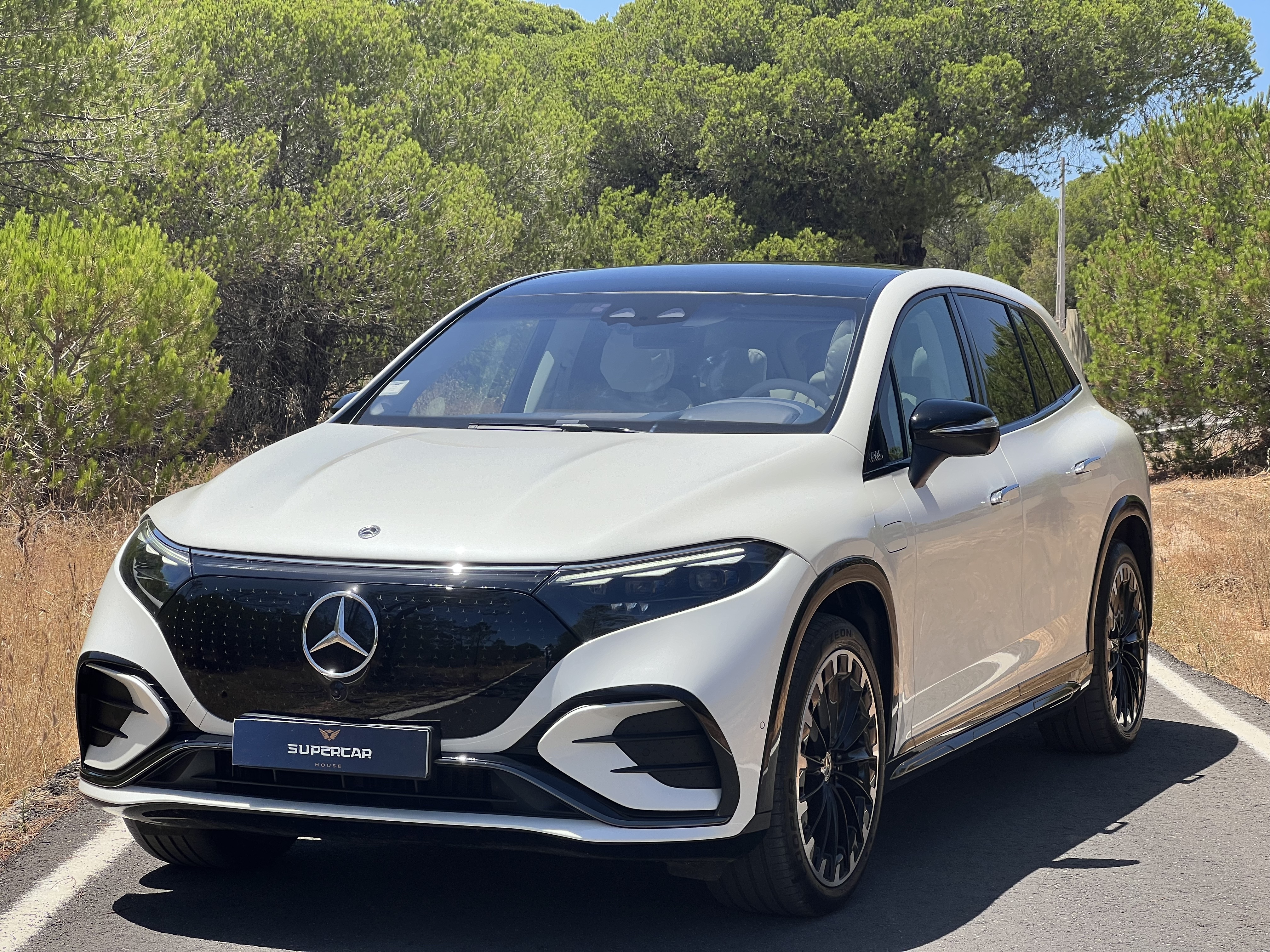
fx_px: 2825
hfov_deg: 25.3
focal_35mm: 77
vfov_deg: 19.1
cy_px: 476
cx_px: 635
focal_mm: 9
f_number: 2.8
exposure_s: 1/582
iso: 32
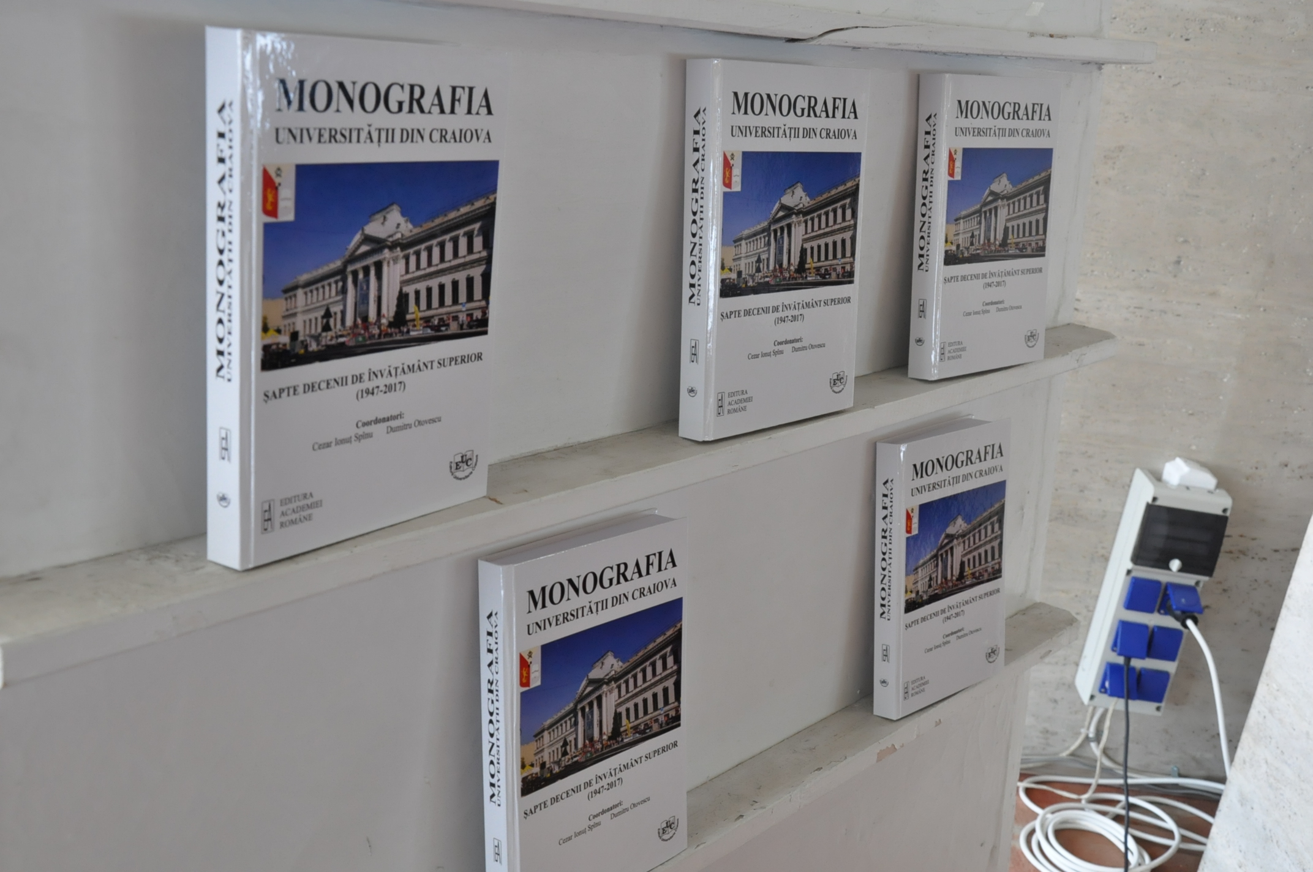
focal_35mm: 39
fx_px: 1421
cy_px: 436
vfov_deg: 34.1
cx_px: 656
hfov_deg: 49.6
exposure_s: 1/60
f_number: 8
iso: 1600
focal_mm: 26
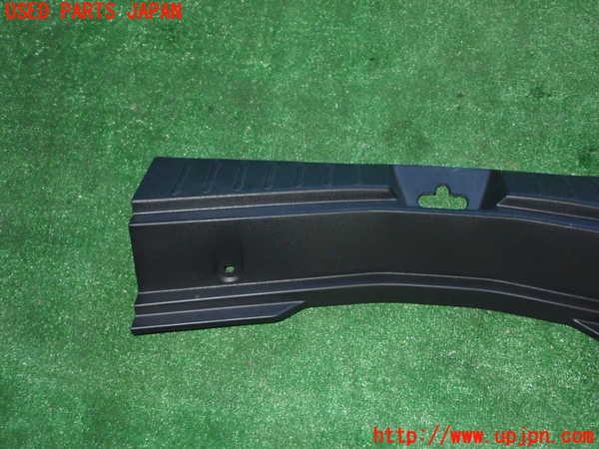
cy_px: 224
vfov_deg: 37.7
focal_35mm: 38
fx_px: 658
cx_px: 300
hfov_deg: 49.0
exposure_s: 1/40
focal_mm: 6.83
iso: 1000
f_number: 8
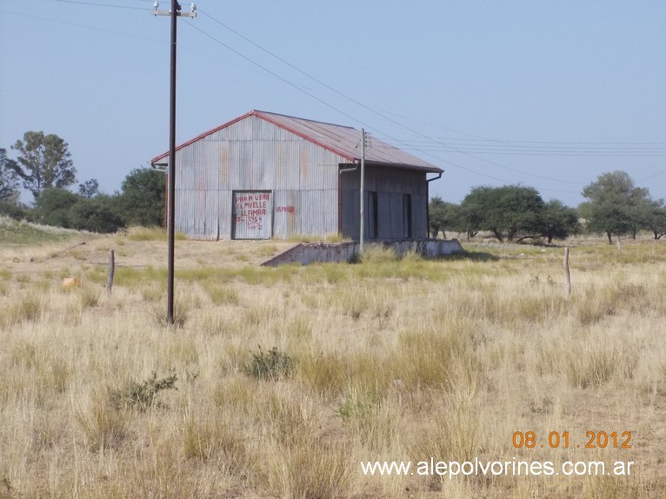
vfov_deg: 10.6
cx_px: 333
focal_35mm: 140
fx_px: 2693
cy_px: 250
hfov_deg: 14.1
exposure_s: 1/500
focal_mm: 20
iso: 160
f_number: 6.8
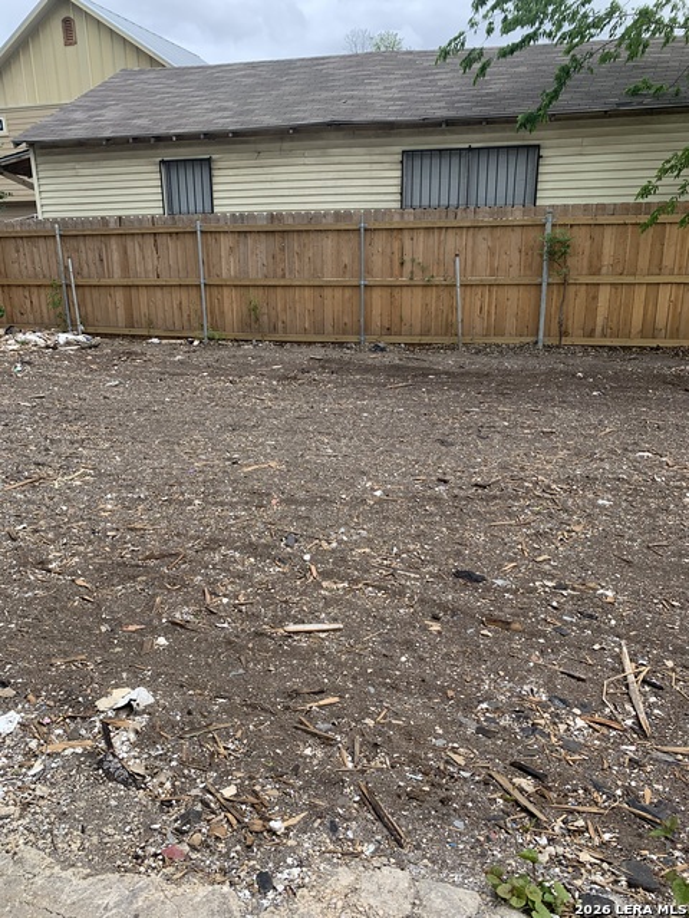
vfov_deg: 67.3
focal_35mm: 26
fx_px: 690
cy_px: 459
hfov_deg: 53.1
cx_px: 344
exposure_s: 1/1447
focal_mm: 4.25
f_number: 1.8
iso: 25
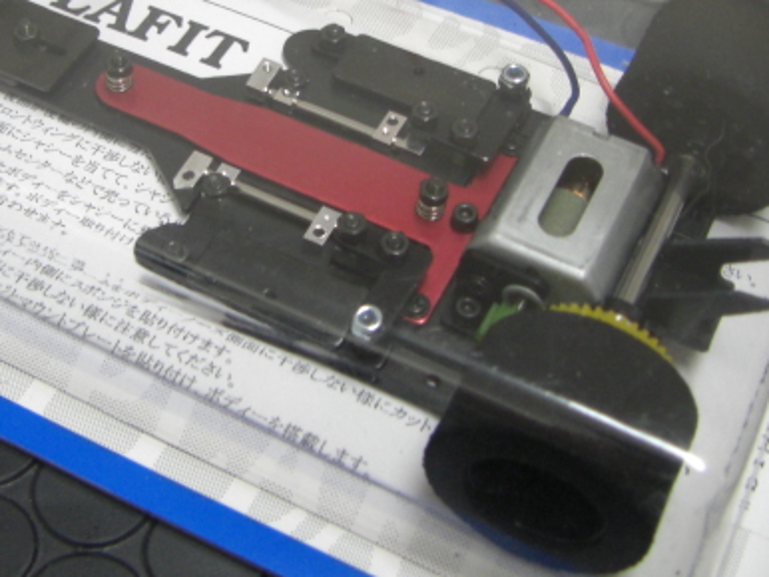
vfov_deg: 23.1
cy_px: 161
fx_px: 1400
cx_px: 261
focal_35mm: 63
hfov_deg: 30.5
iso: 200
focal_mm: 6.3
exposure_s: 1/25
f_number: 3.4
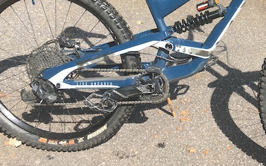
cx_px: 242
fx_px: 449
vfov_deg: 20.3
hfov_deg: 31.4
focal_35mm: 62
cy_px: -2
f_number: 2.2
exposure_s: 1/523
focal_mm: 4.15
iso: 25
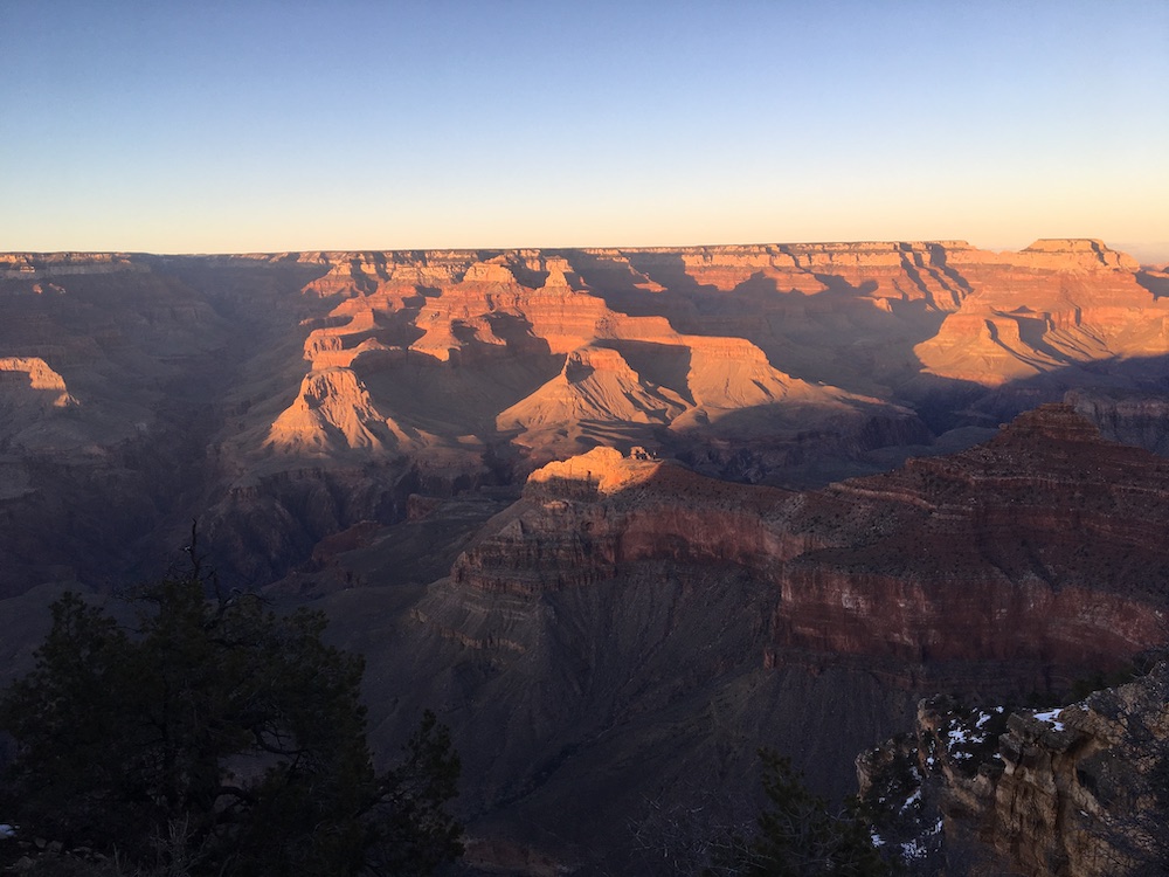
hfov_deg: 61.7
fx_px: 979
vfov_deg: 48.2
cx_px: 584
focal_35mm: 29
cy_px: 438
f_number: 2.2
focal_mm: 4.15
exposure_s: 1/375
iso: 25
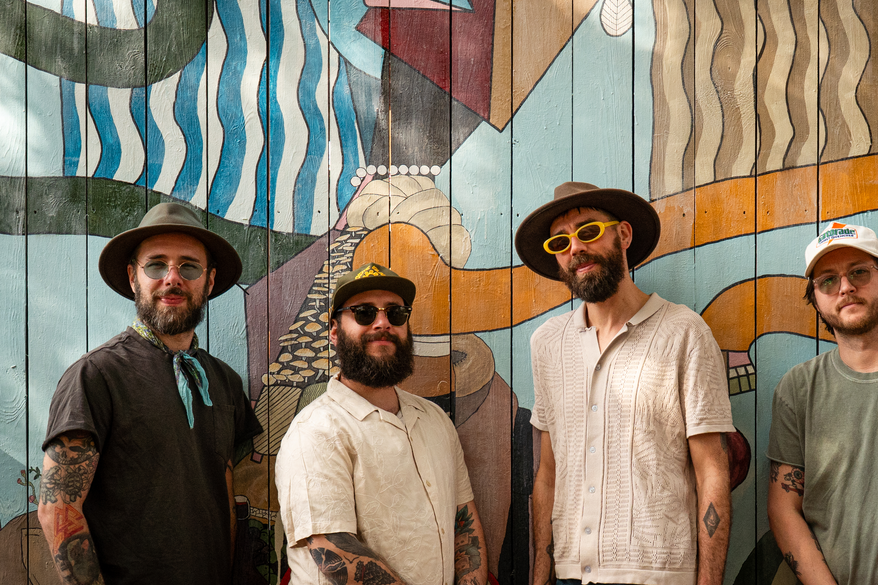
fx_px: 1293
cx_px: 518
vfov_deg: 25.5
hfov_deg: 37.4
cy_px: 328
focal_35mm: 53
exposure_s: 1/400
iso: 800
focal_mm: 29
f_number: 9
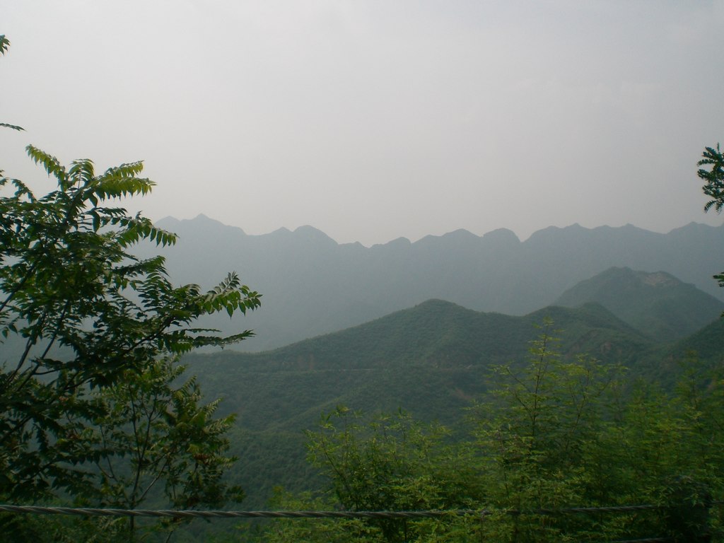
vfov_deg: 37.7
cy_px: 272
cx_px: 362
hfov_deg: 49.0
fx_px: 795
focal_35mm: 38
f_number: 4.4
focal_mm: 6.3
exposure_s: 1/1000
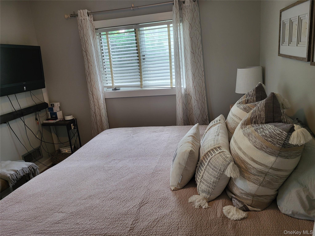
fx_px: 237
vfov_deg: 53.1
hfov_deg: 67.3
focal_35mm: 26
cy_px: 118
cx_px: 158
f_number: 1.8
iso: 160
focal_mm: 5.4
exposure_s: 1/60
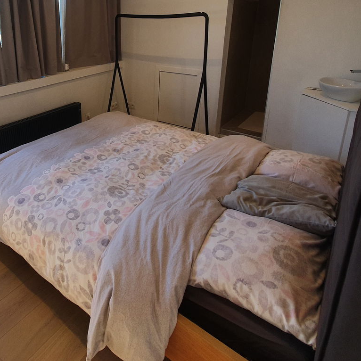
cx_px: 108
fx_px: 283
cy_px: 98
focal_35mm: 24
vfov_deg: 62.0
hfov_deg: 62.7
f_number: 2.2
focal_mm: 1.8
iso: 64
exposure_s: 1/100
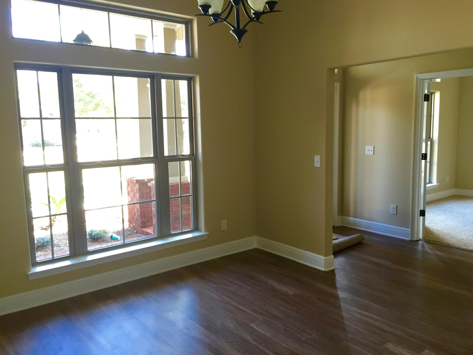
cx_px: 236
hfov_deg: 61.7
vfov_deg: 48.2
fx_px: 396
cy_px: 178
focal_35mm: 29
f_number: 2.2
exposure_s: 1/30
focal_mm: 4.15
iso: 80
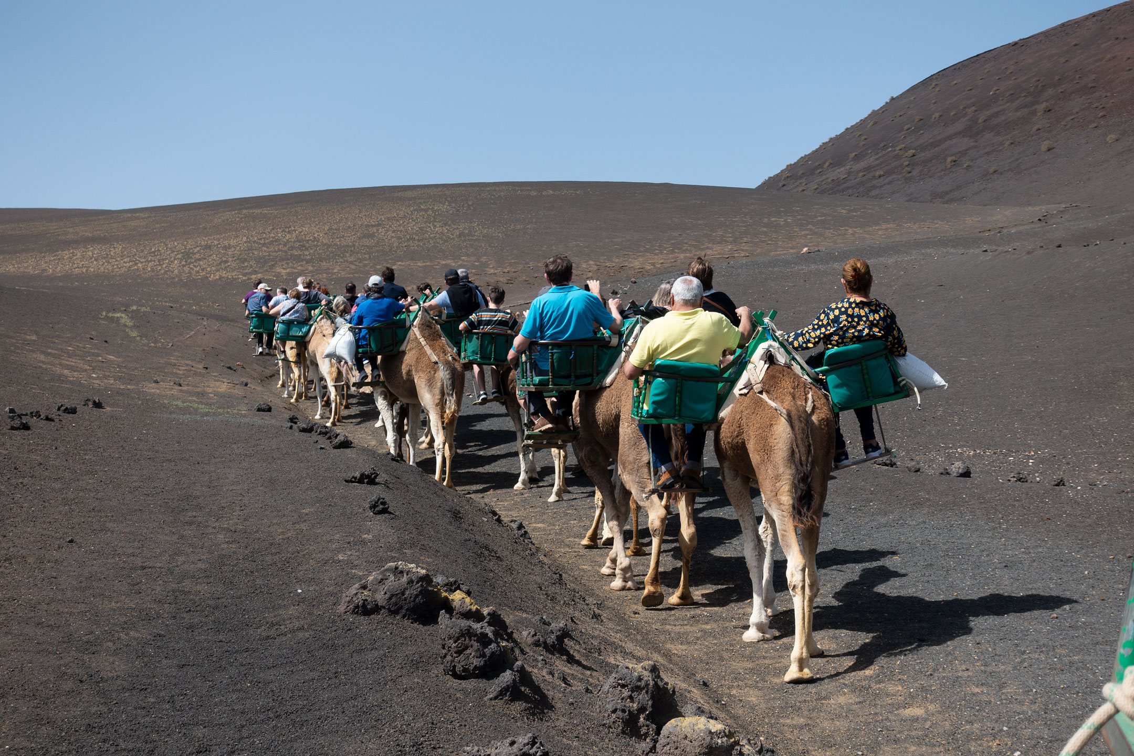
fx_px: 1795
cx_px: 567
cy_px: 378
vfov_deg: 23.8
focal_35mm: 57
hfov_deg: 35.1
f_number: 4
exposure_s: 1/1000
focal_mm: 21.01
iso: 125
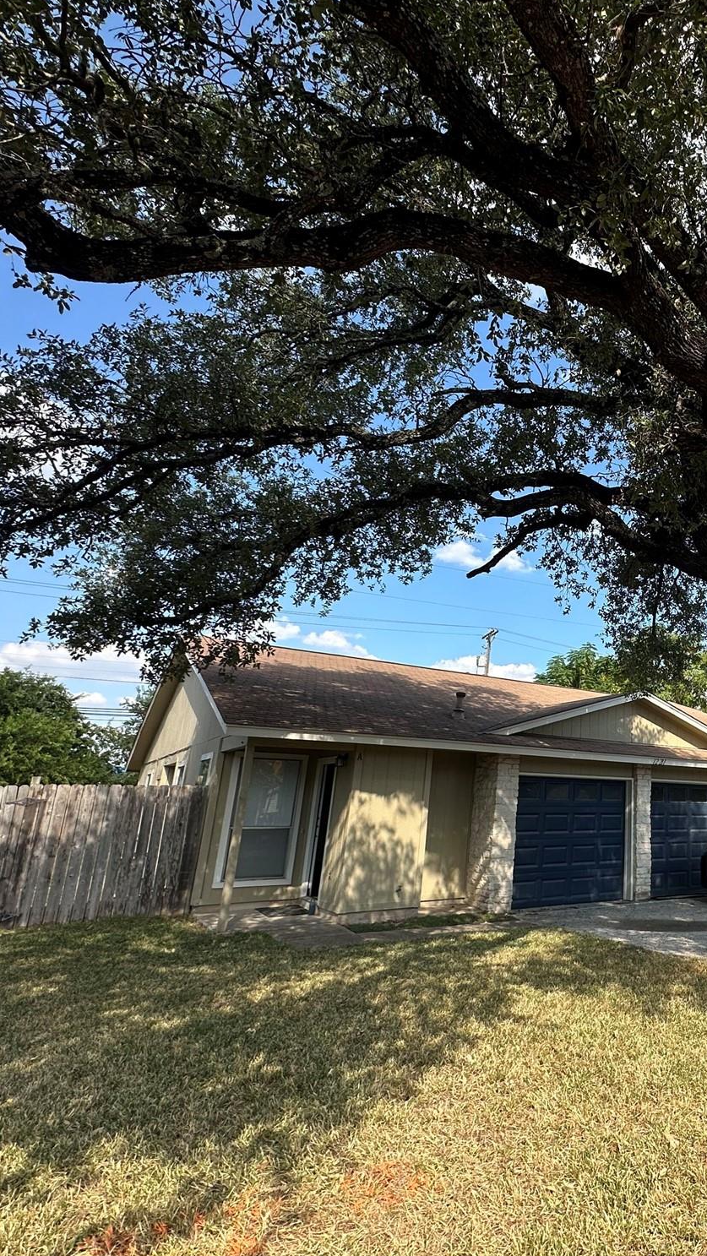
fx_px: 700
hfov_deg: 47.6
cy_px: 612
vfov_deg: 83.8
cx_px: 648
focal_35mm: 21
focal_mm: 2.22
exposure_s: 1/824
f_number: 2.2
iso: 40
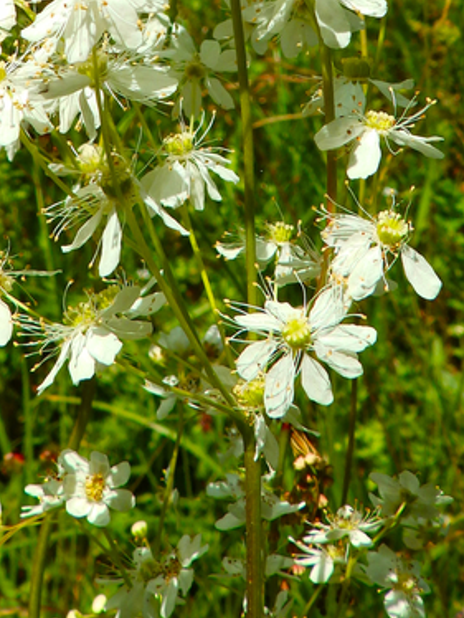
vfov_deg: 24.3
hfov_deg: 19.9
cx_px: 180
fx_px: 1321
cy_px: -84
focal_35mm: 74
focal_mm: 5.7
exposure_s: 1/640
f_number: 4.5
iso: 80
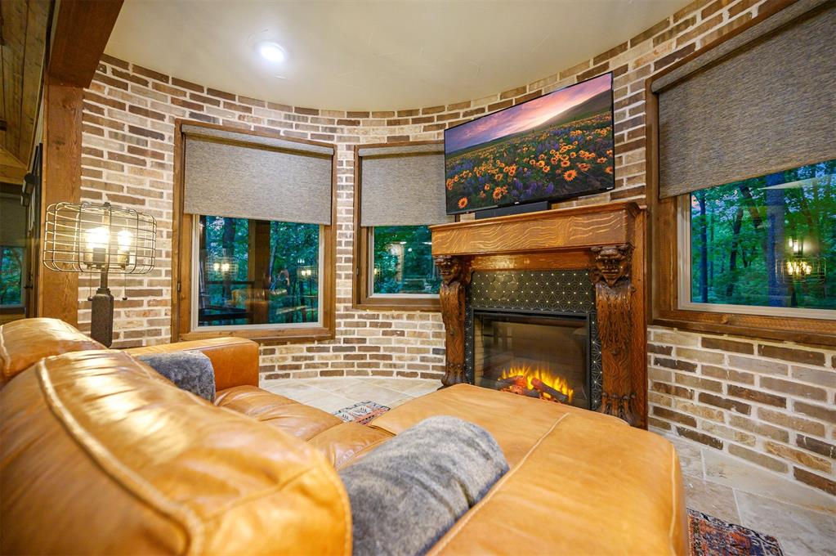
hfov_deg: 104.3
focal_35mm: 14
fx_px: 325
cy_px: 278
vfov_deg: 81.1
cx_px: 418
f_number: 4
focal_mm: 14
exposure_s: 1/50
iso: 800
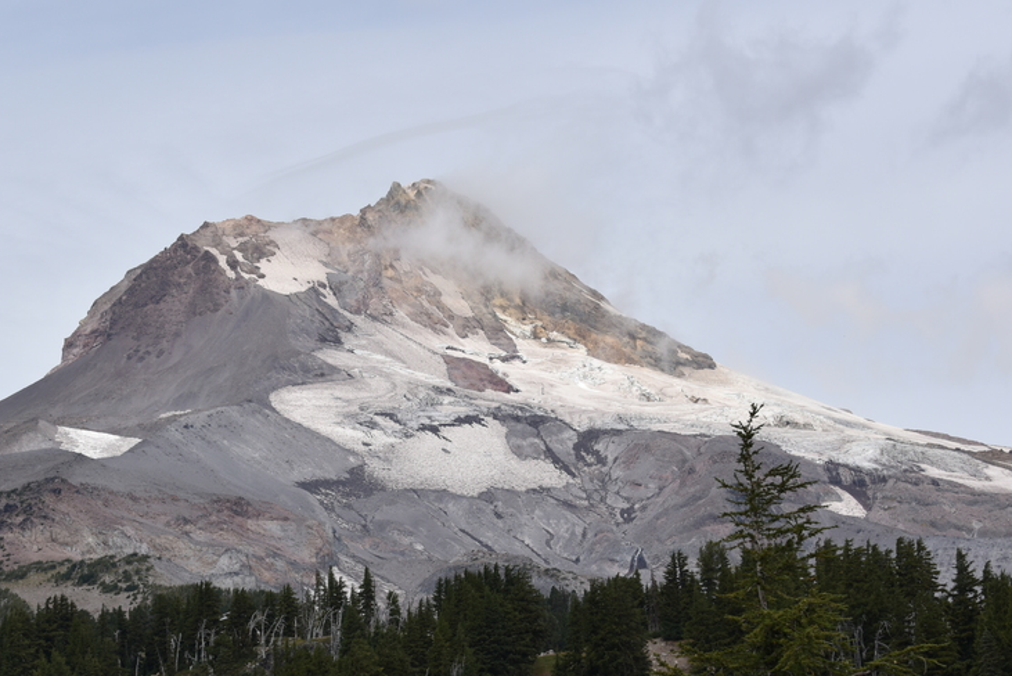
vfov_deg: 15.0
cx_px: 433
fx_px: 2559
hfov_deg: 22.4
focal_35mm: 91
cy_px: 456
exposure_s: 1/320
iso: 100
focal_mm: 52
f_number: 9
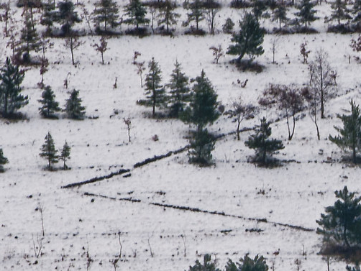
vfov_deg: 1.4
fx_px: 11136
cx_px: 460
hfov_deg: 1.9
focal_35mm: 1067
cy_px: 242
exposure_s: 1/40
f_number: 16
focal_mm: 155
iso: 200
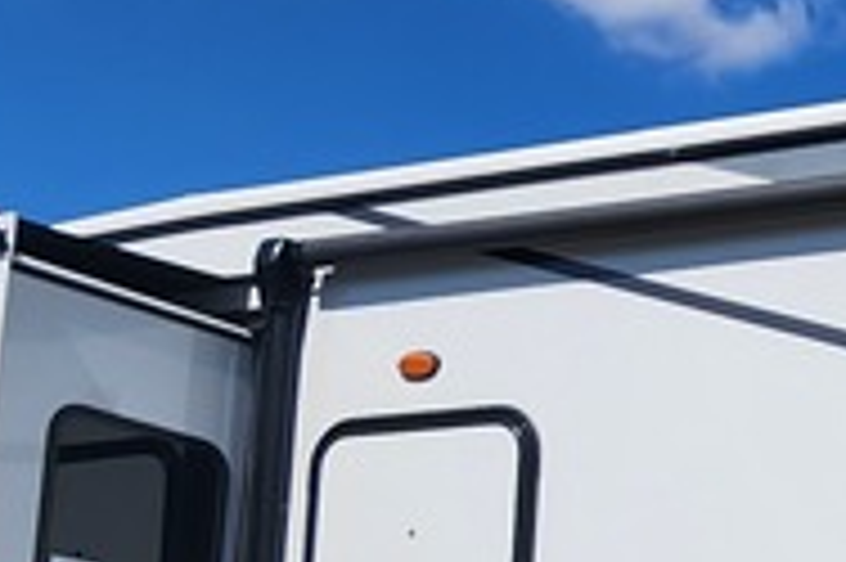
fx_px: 1690
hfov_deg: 24.5
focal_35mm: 72
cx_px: 1102
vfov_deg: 18.1
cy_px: 647
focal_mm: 2.2
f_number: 2.2
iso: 50
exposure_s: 1/3354
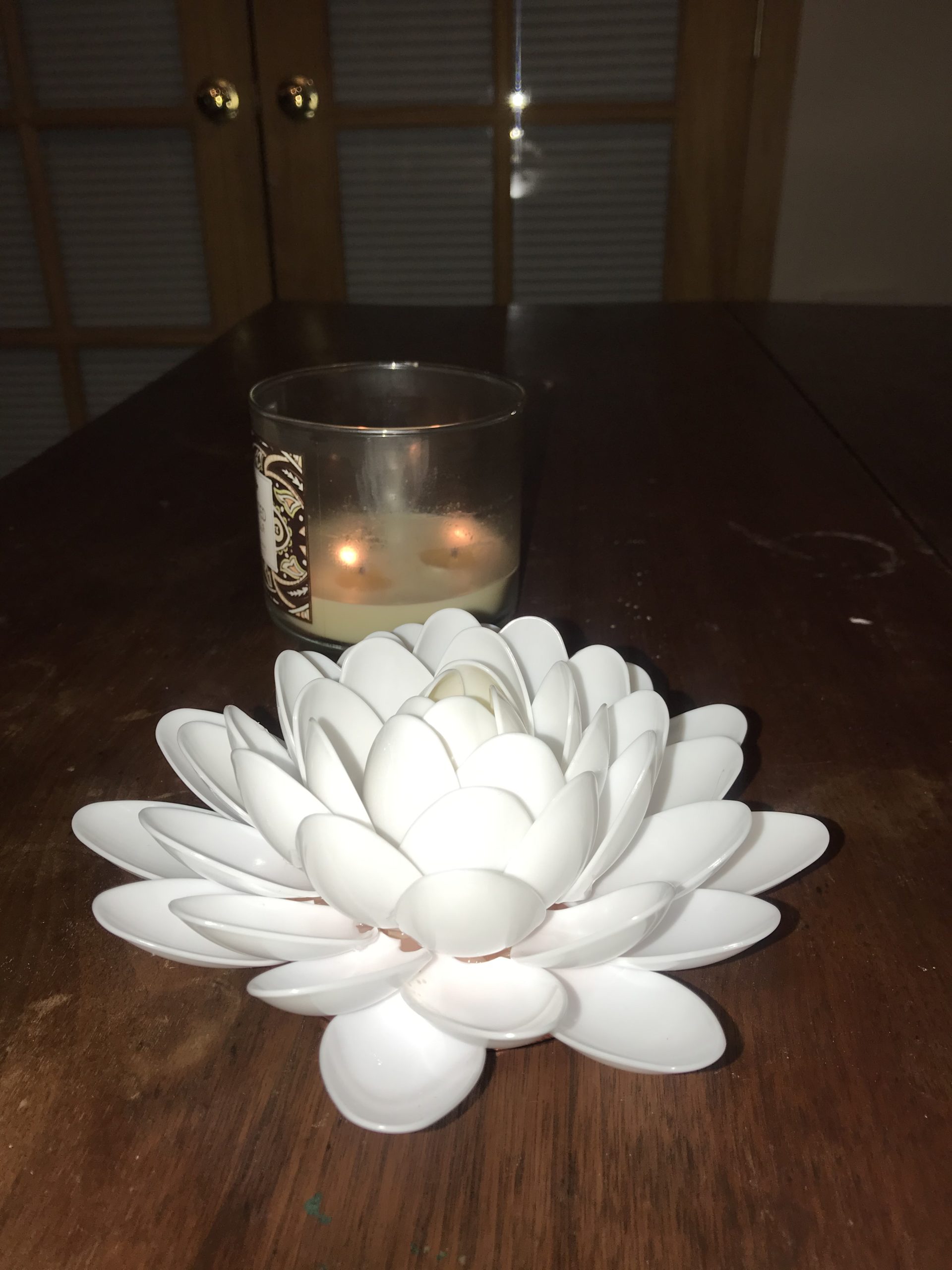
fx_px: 1027
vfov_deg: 63.4
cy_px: 635
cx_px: 476
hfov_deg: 49.7
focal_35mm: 28
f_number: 1.8
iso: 20
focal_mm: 3.99
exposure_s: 1/100
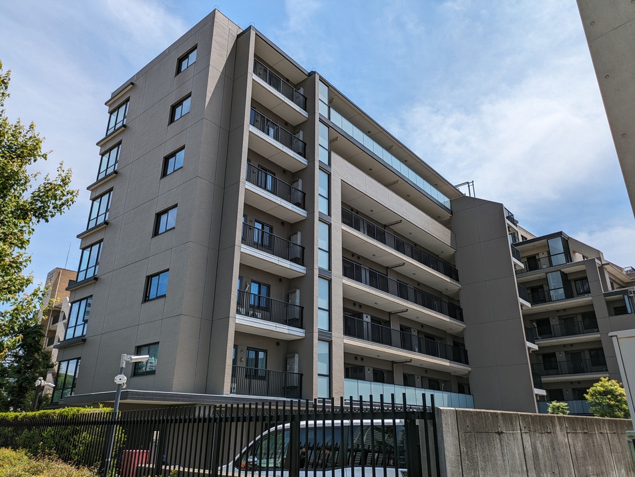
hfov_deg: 69.4
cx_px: 318
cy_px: 238
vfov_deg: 54.9
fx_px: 459
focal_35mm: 25
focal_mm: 5.43
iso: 44
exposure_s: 1/2451
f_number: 1.89
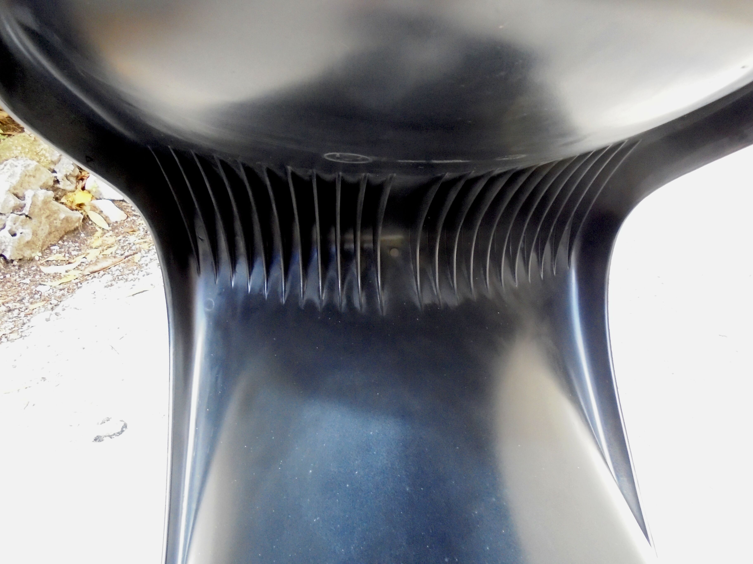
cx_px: 376
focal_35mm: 26
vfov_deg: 53.1
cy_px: 282
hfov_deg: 67.3
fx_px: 566
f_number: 3.5
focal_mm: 4.6
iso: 320
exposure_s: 1/30
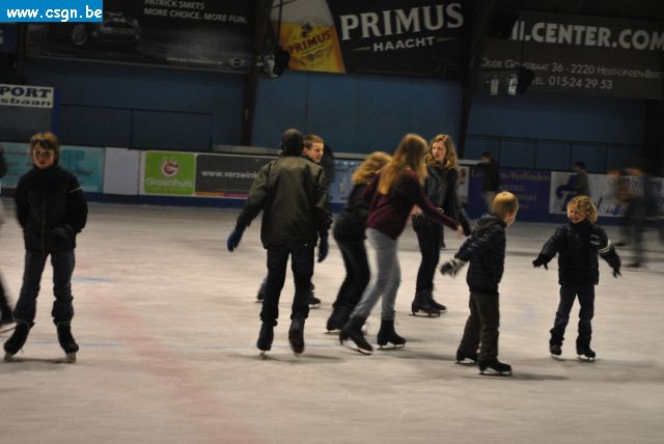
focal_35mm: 82
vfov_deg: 16.6
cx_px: 332
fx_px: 1523
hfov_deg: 24.6
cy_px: 222
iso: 800
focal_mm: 55
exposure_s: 1/20
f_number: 5.6
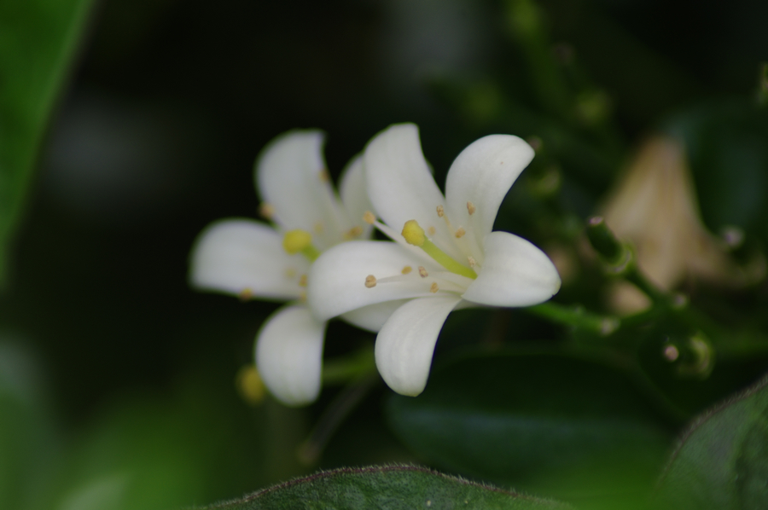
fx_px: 9589
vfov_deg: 3.0
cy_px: 255
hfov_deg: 4.6
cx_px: 384
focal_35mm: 450
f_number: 5.6
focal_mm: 300
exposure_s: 1/60
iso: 100
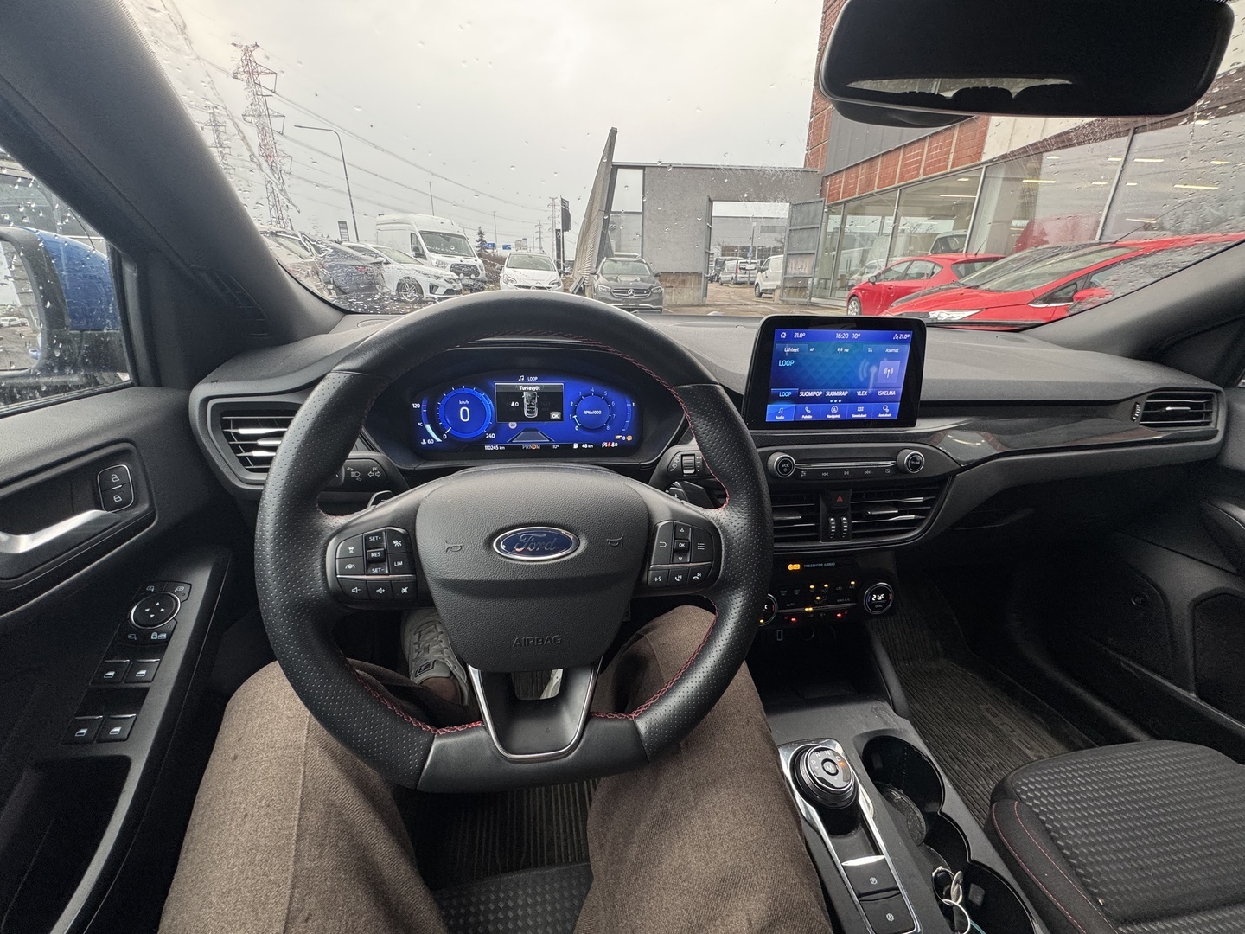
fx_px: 504
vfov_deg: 85.7
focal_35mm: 14
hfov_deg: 102.1
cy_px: 467
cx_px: 622
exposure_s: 1/99
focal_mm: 2.22
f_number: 2.2
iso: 160
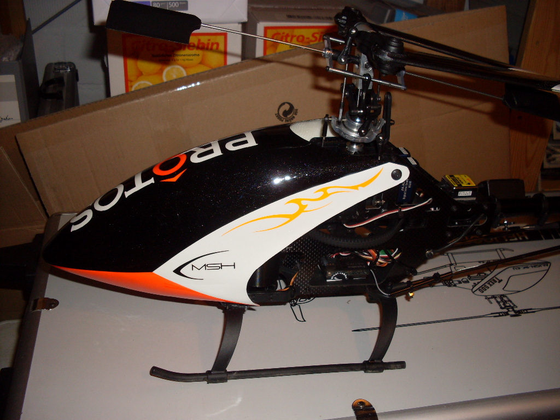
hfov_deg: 49.0
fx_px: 615
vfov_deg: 37.7
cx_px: 280
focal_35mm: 38
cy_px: 210
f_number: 2.8
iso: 100
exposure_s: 1/45
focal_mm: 6.3
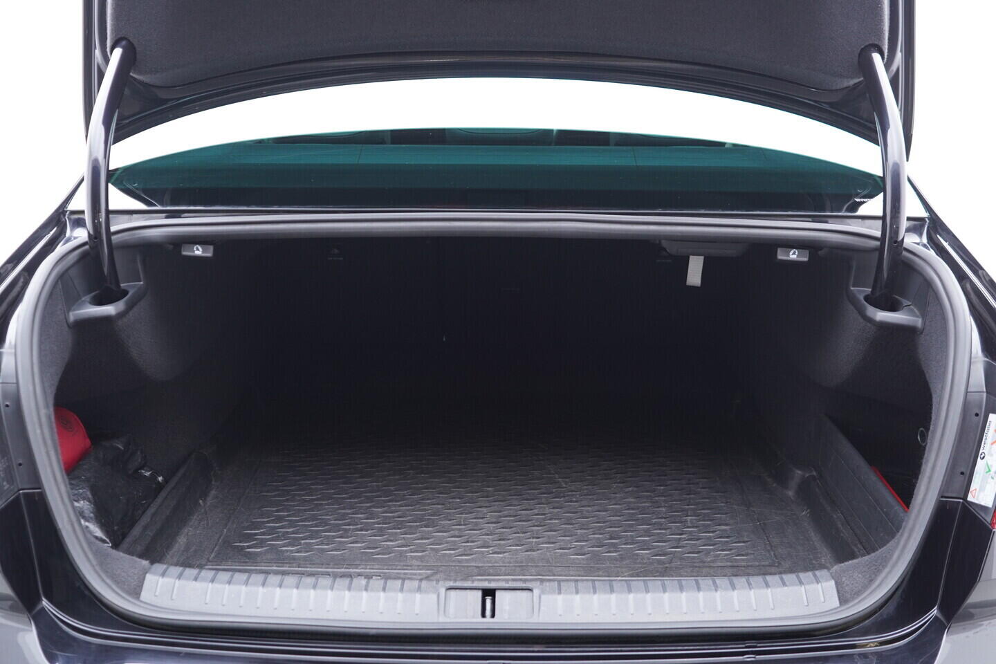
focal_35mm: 36
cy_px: 332
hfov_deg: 53.1
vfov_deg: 36.9
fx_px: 996
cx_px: 498
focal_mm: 24
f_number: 2.8
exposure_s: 1/40
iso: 500
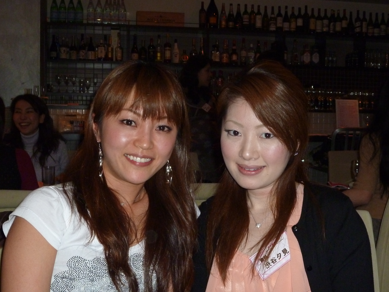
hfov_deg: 35.5
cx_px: 216
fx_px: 607
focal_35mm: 54
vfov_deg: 27.0
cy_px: 165
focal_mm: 8.3
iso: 400
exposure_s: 1/40
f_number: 3.9
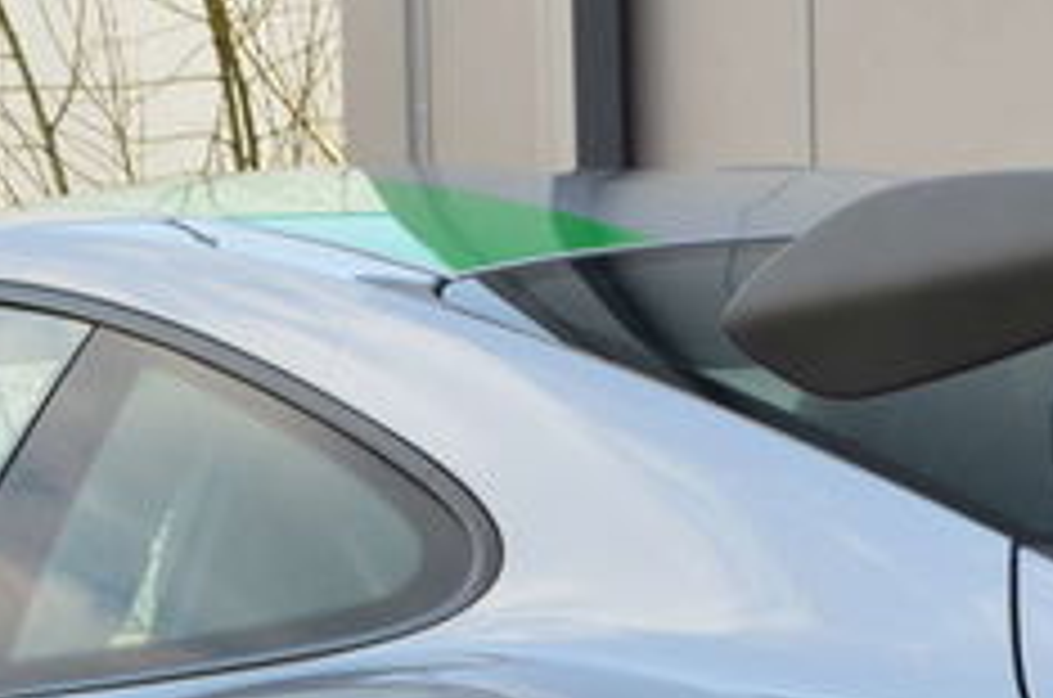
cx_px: 932
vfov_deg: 6.1
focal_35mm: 223
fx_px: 6509
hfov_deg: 9.2
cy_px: 1090
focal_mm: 34
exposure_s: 1/60
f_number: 10
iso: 250
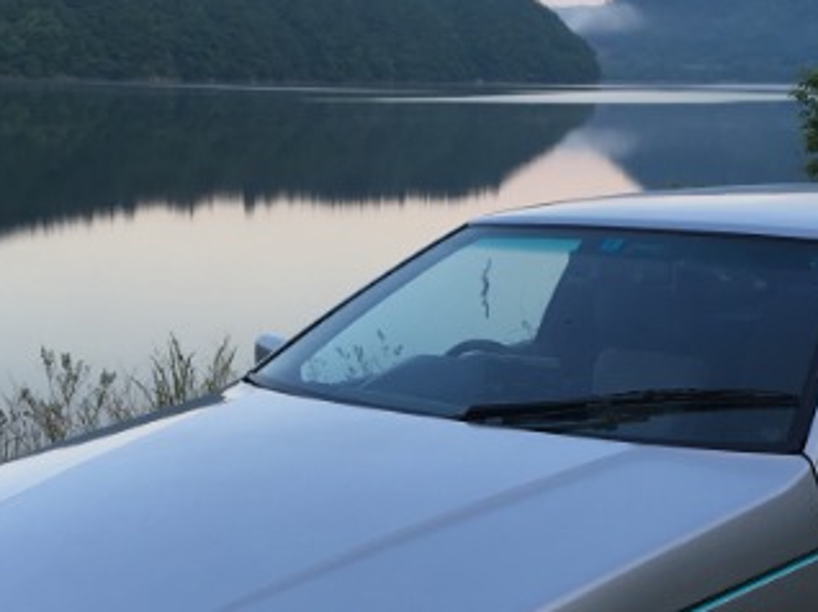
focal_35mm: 73
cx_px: 478
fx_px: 1724
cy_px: 561
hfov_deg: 26.7
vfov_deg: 19.7
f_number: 2.2
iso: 25
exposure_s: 1/142
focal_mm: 4.15
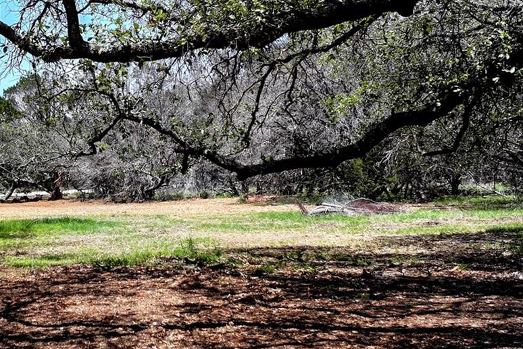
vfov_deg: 20.6
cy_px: 171
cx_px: 99
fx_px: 959
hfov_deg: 29.8
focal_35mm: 66
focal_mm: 12.29
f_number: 2.8
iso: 110
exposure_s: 1/60
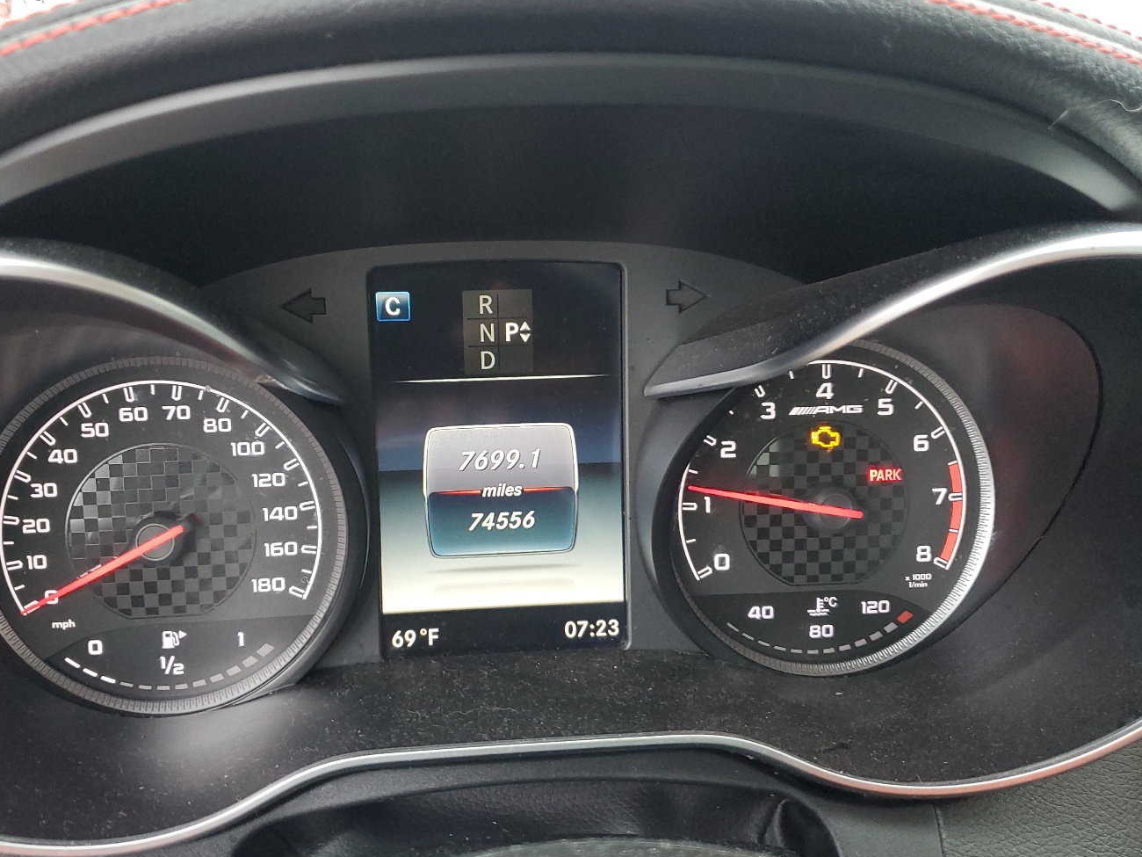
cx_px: 499
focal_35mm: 32
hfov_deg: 56.6
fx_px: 1056
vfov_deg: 44.2
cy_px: 438
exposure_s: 1/60.2
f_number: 1.5
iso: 150
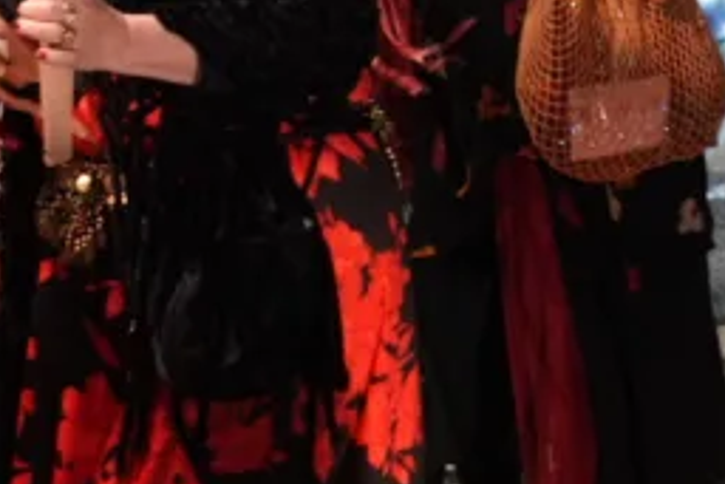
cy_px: -258
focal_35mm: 168
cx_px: 379
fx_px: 3385
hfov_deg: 12.2
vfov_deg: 8.0
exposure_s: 1/160
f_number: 2.2
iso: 6400
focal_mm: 28
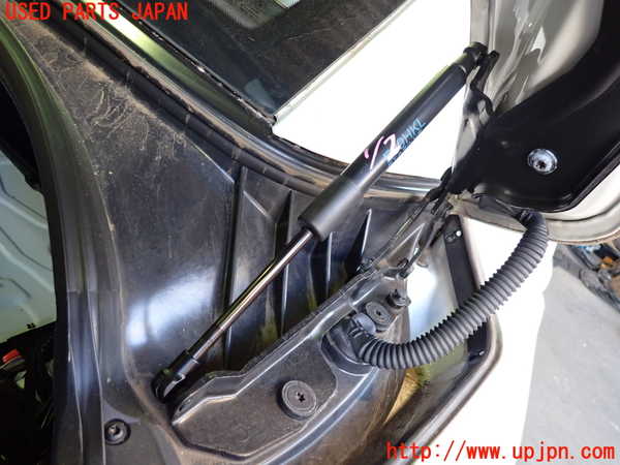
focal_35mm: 25
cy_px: 232
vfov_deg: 54.9
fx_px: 448
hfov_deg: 69.4
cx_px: 310
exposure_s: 1/50
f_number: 2
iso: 320
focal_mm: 4.5
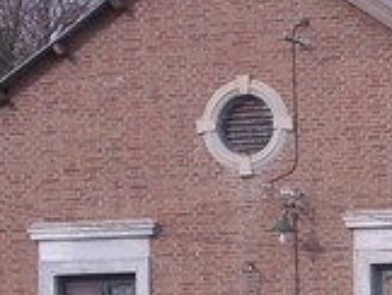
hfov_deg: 5.1
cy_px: 278
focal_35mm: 387
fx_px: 4389
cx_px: 576
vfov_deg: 3.8
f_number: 4.8
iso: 80
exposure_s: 1/250
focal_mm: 11.6
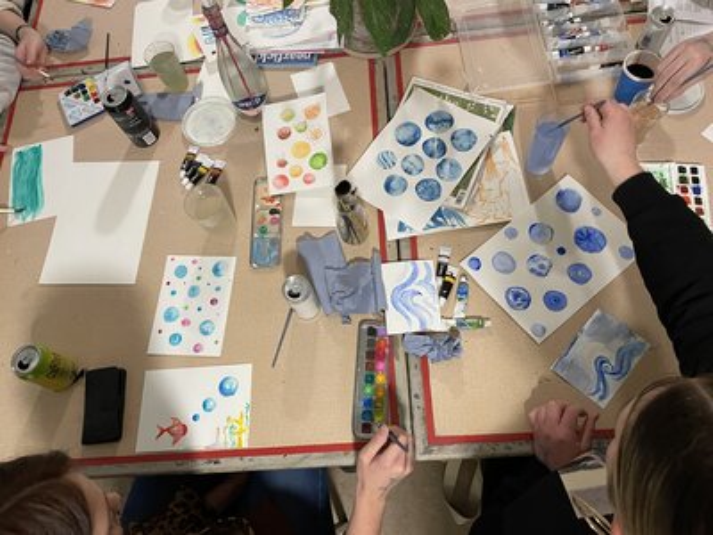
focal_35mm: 26
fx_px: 536
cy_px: 268
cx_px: 356
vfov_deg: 53.1
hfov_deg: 67.3
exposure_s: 1/50
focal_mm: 4.2
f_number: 1.6
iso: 400
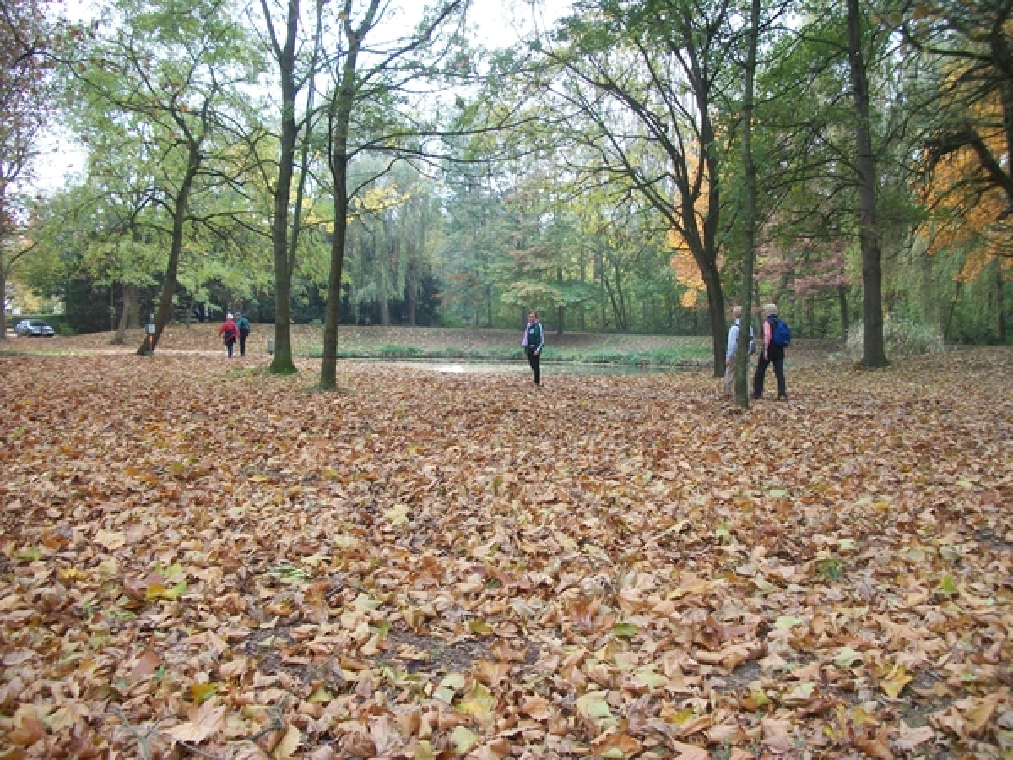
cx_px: 506
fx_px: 936
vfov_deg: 44.2
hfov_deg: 56.8
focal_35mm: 32
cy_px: 380
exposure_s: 1/60
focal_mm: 5.7
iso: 113
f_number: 2.9
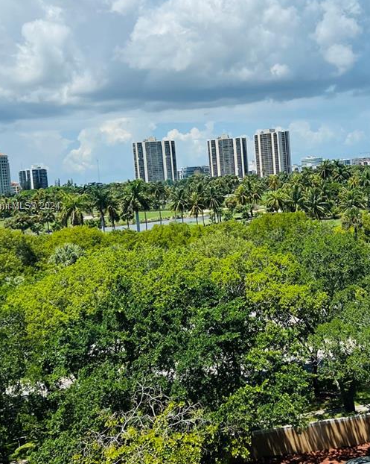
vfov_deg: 38.0
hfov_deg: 30.5
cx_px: 259
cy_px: 207
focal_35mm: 49
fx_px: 671
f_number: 1.5
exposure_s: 1/7463
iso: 50
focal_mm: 5.7
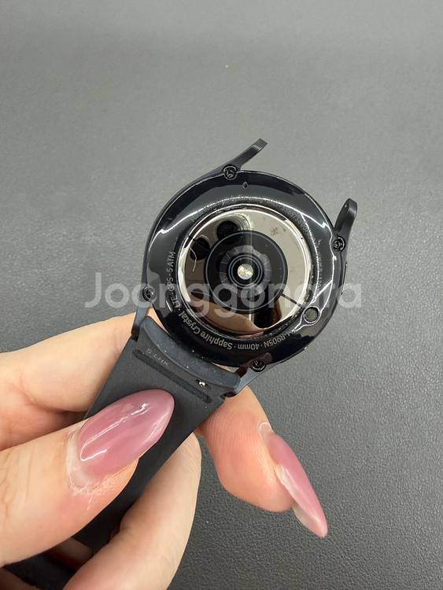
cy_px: 295
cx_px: 222
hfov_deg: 56.8
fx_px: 409
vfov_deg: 71.6
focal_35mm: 24
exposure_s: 1/120
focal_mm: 2.22
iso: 250
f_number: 2.2
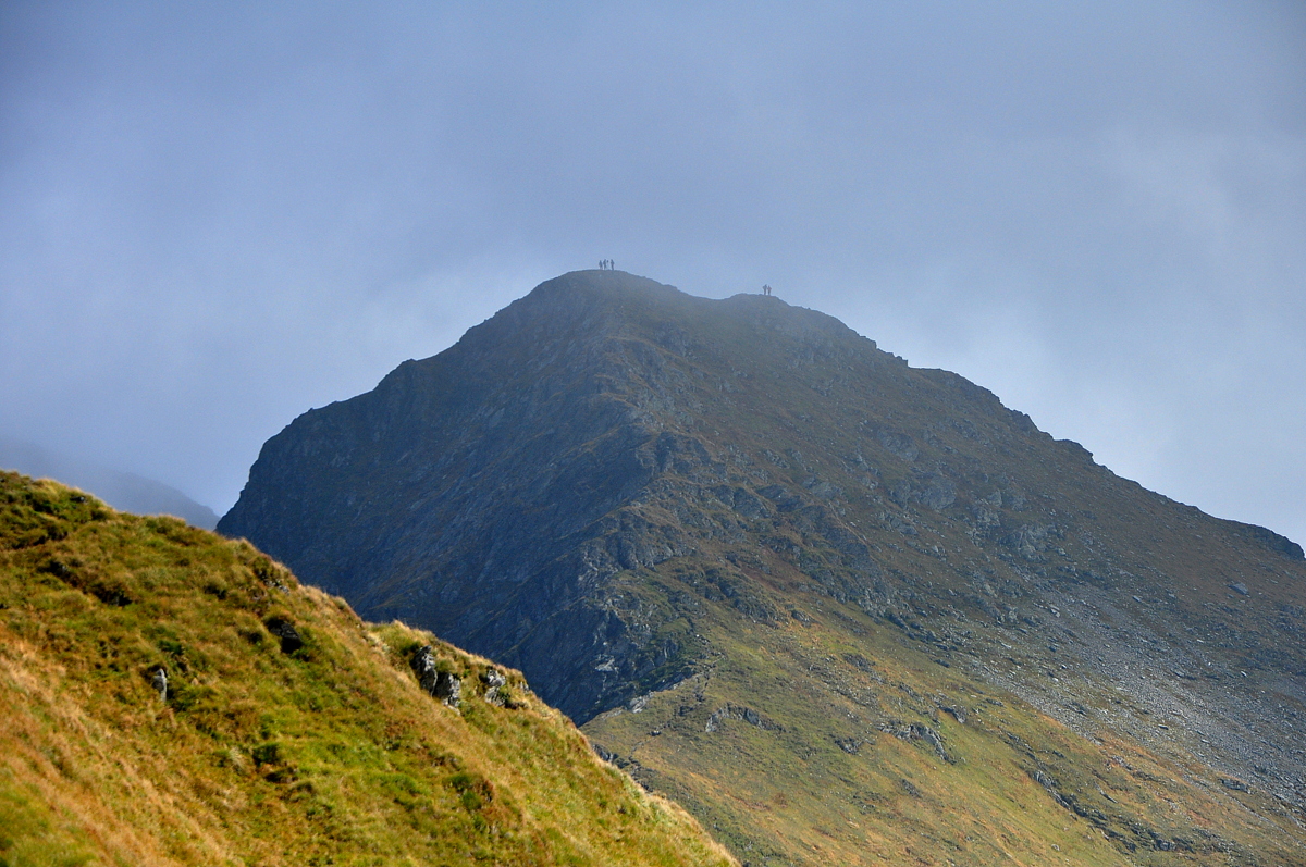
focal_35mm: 158
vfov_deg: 8.7
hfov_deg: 13.1
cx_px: 653
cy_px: 434
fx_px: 5707
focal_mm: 105
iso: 400
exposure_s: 1/1250
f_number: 9
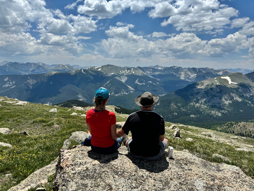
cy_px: 96
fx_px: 176
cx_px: 127
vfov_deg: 56.8
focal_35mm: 24
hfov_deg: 71.6
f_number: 1.78
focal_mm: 6.76
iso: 80
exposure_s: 1/9009
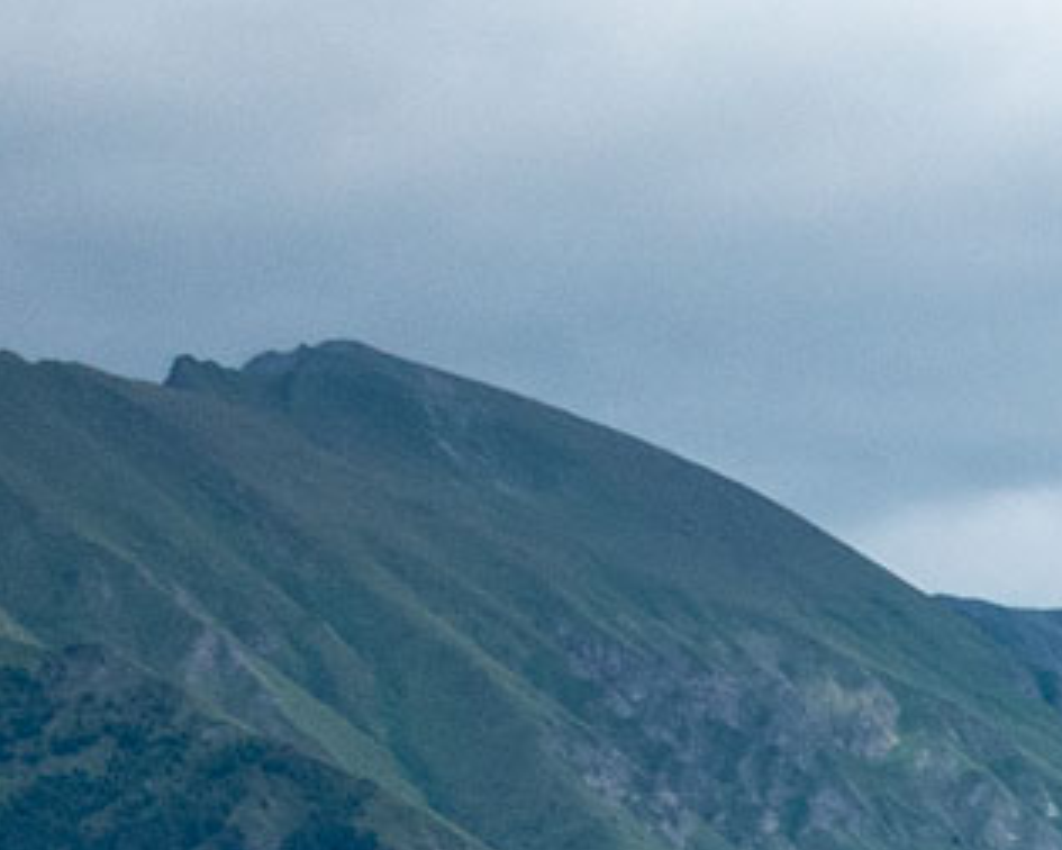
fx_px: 10907
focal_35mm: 347
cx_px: 3584
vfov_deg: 4.3
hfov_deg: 5.2
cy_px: 2371
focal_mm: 19.67
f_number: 4
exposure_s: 1/800
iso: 125
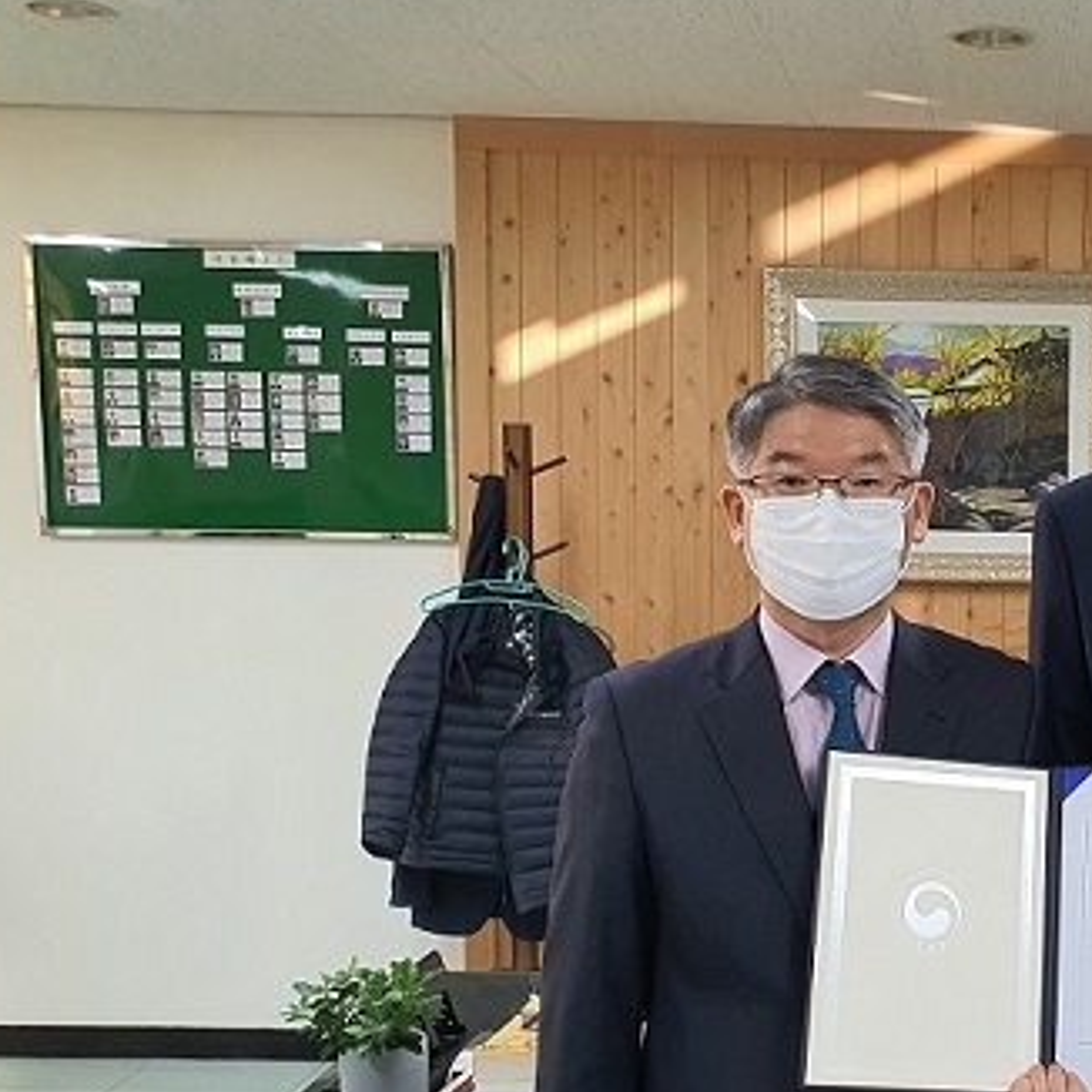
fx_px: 1713
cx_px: 1040
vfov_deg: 35.1
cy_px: 702
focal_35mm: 48
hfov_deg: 33.0
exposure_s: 1/120
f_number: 2.4
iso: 200
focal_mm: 4.3
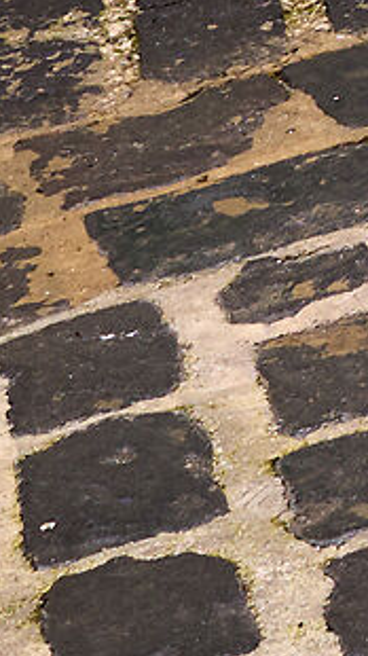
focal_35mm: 227
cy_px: -1103
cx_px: 1504
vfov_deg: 8.4
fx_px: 3944
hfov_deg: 4.8
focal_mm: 28
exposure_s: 1/100
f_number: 6.3
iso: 100
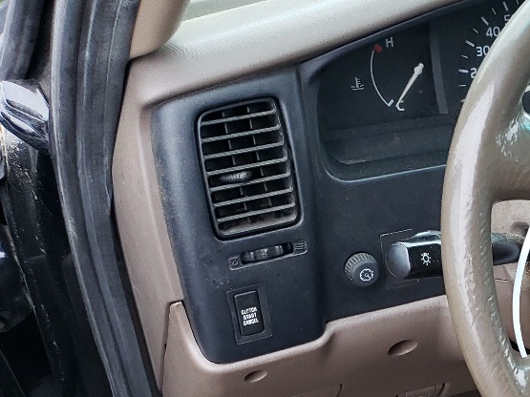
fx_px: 1148
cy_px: 480
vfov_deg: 18.6
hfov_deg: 22.3
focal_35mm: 75
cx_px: 752
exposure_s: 1/120
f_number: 1.5
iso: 76
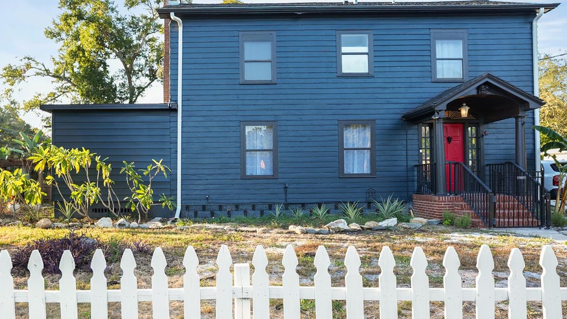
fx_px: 406
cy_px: 176
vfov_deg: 42.9
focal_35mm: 27
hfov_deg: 69.1
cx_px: 224
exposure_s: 1/50
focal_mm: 20
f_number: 5
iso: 100
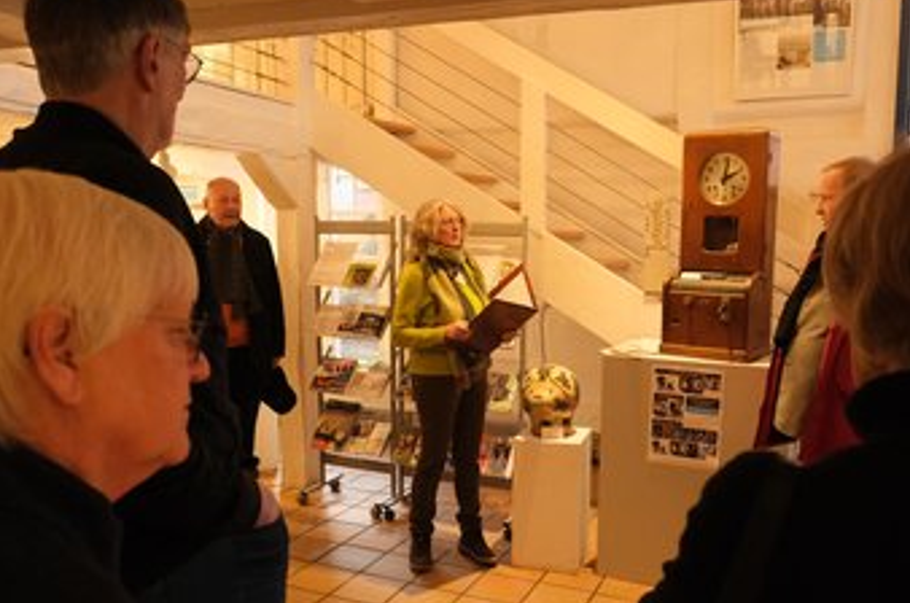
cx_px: 468
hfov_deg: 58.8
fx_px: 807
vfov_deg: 40.9
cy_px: 318
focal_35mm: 32
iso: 6400
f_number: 5
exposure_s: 1/160
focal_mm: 18
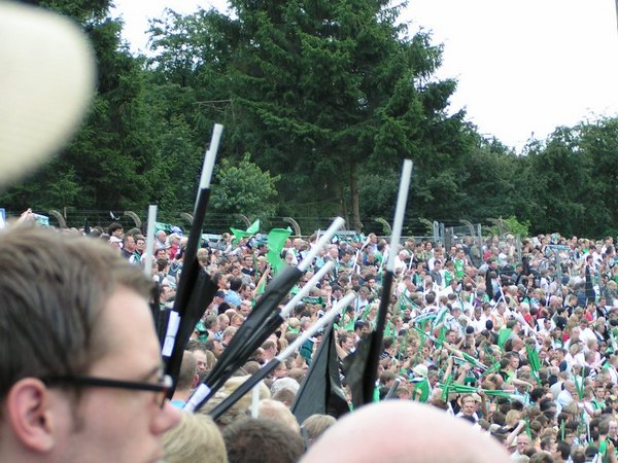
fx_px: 1696
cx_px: 309
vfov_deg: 15.6
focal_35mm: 95
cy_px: 232
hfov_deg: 20.7
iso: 50
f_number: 3.5
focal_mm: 14.5
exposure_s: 1/100
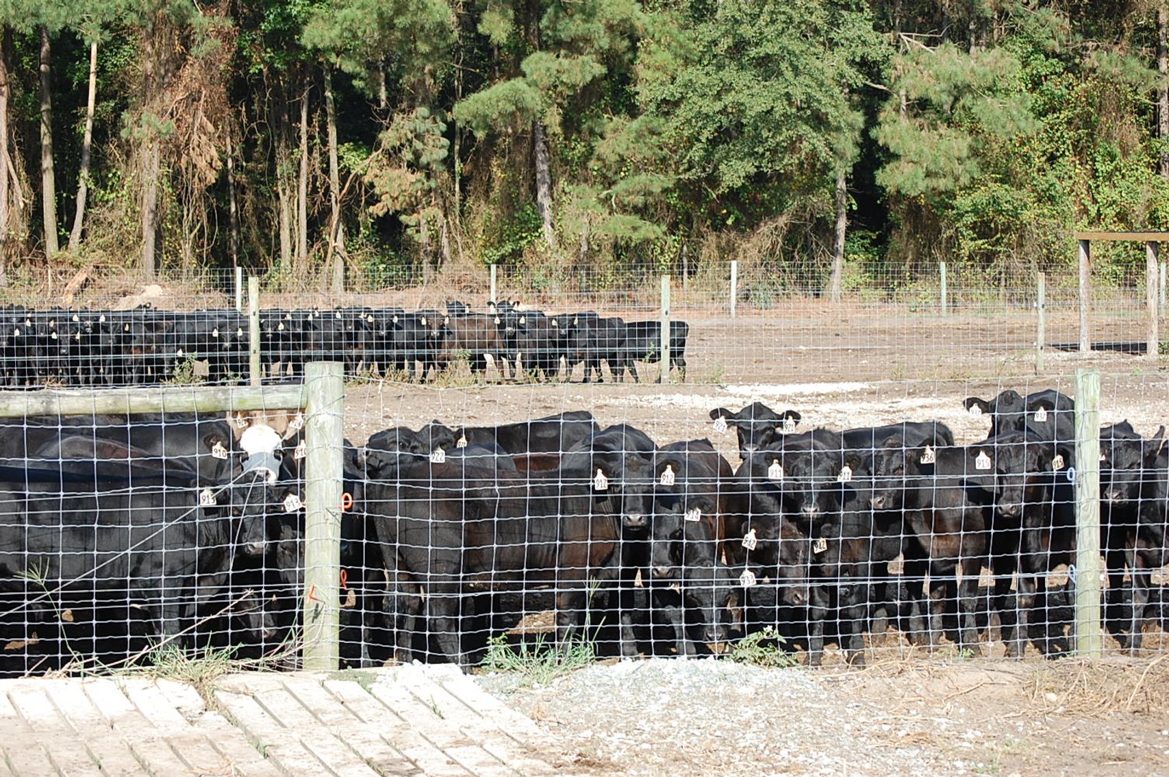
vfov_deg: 16.5
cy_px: 388
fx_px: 2677
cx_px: 584
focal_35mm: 82
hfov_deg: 24.6
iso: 200
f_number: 8
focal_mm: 55
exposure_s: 1/250
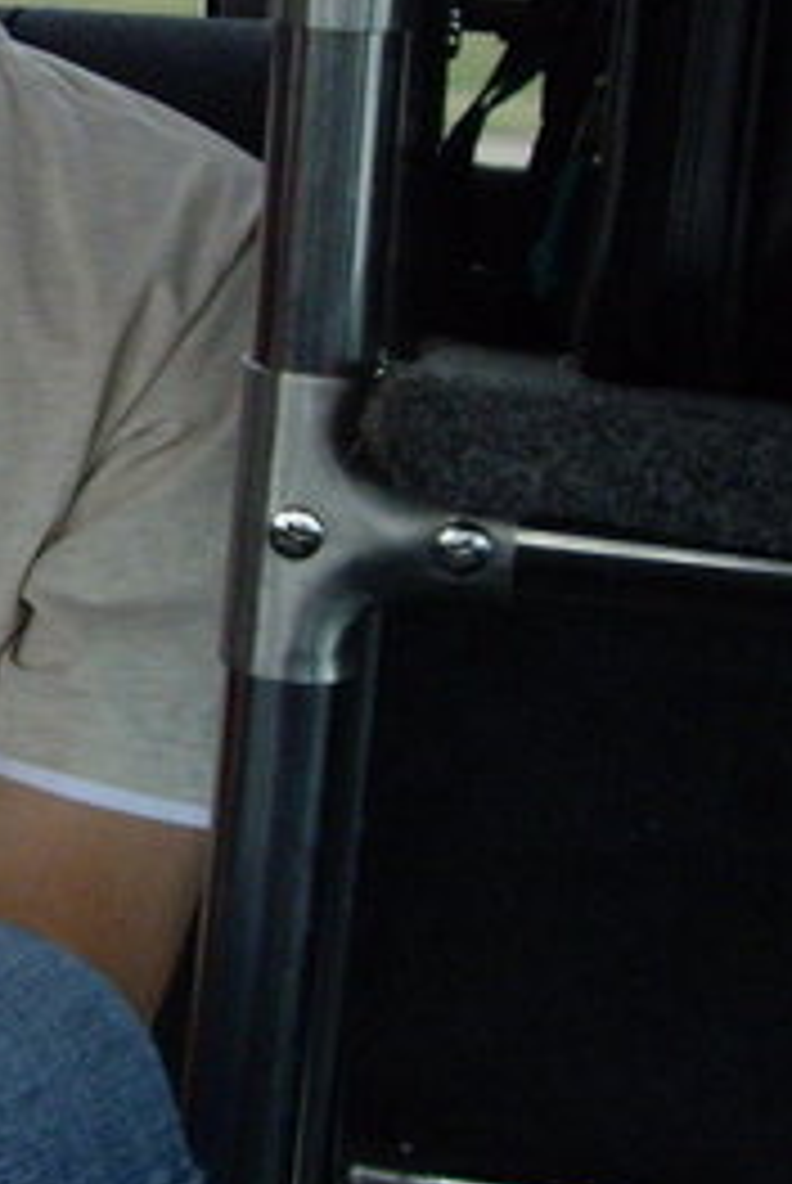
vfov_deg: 21.0
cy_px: 270
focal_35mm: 96
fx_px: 3159
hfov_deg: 13.3
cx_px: -486
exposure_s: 1/60
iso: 200
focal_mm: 6.2
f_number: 2.7
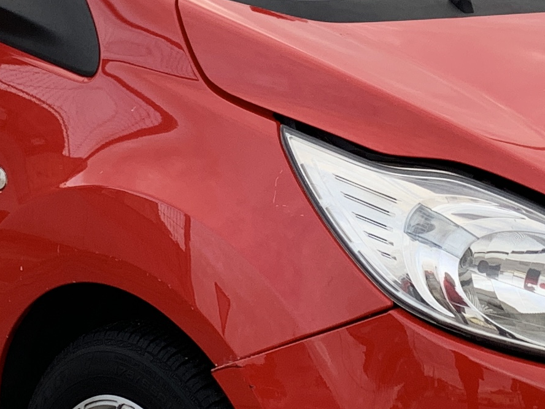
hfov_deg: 16.7
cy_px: 117
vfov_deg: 12.5
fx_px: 1858
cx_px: 289
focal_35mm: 118
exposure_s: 1/176
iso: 25
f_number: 1.8
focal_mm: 4.25
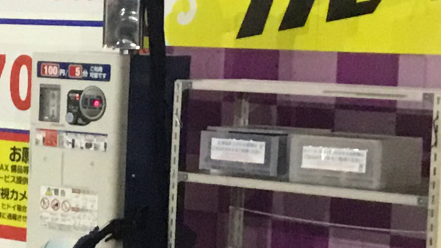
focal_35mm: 153
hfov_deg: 13.4
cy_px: 148
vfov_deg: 7.9
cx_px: -176
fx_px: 1789
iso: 200
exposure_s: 1/30
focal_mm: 3.3
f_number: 2.4
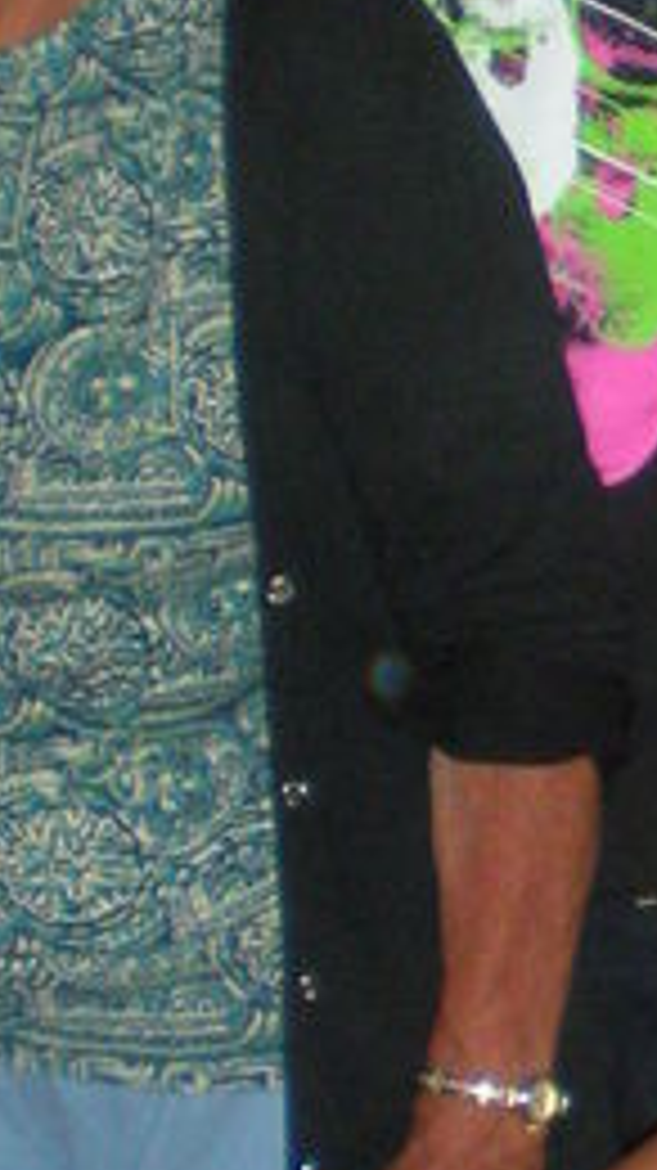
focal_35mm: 170
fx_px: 5272
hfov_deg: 7.1
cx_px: 824
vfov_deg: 12.7
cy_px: 619
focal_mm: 6.3
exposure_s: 1/60
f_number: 3.1
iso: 219
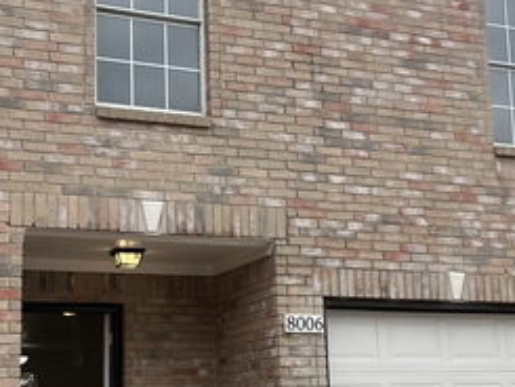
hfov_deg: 28.5
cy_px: 231
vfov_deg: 21.6
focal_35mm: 68
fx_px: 1012
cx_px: 231
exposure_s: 1/1135
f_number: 1.5
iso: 50
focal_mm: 5.7
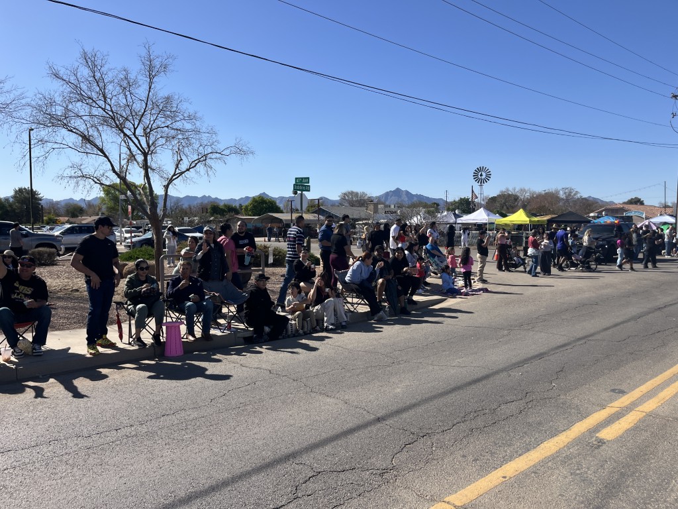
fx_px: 509
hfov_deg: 67.3
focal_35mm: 26
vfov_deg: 53.1
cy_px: 254
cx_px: 339
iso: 50
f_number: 1.6
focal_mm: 5.1
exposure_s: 1/4016
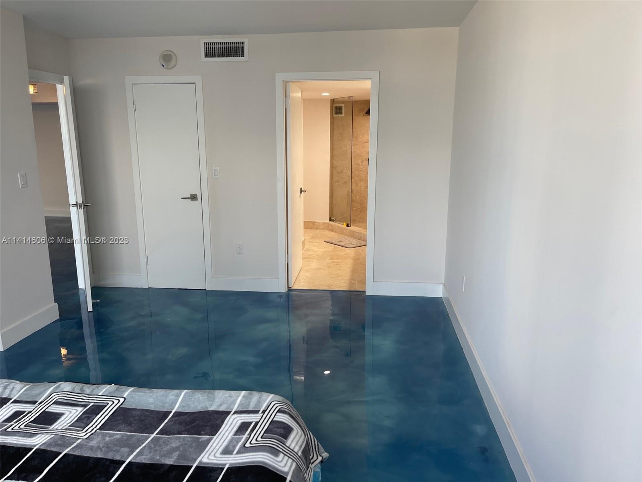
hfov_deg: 67.3
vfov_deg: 53.1
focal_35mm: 26
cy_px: 241
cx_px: 321
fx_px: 482
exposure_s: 1/121
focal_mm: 5.1
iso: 80
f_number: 1.6
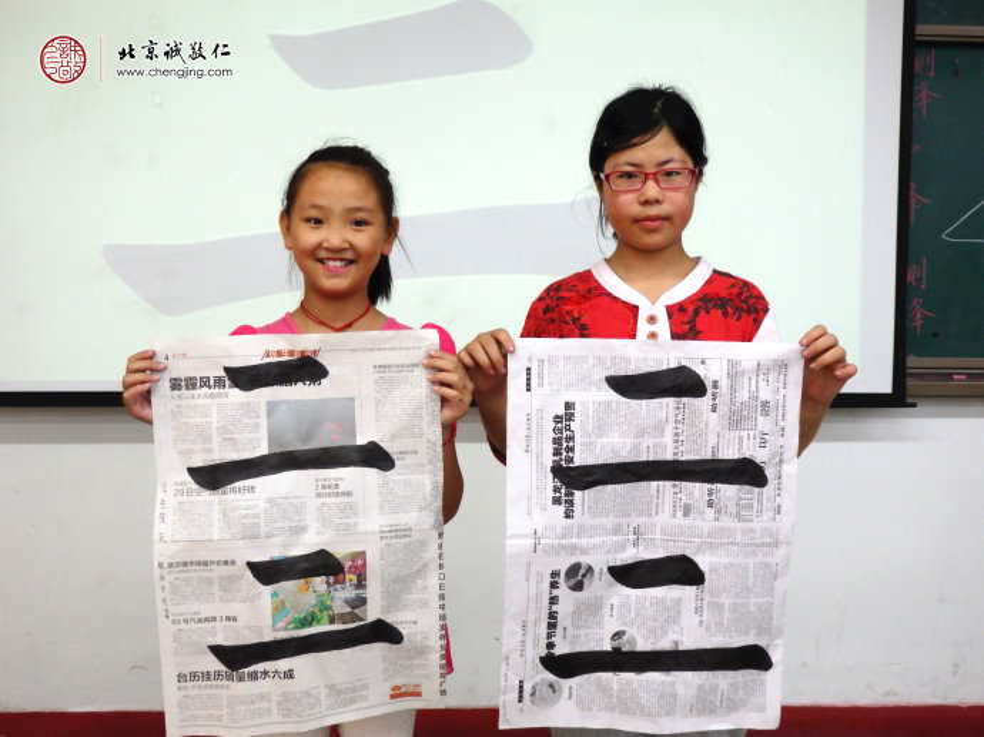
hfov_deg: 50.2
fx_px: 1051
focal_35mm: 37
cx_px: 492
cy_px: 368
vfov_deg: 38.6
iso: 320
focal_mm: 6.6
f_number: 3.6
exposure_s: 1/60
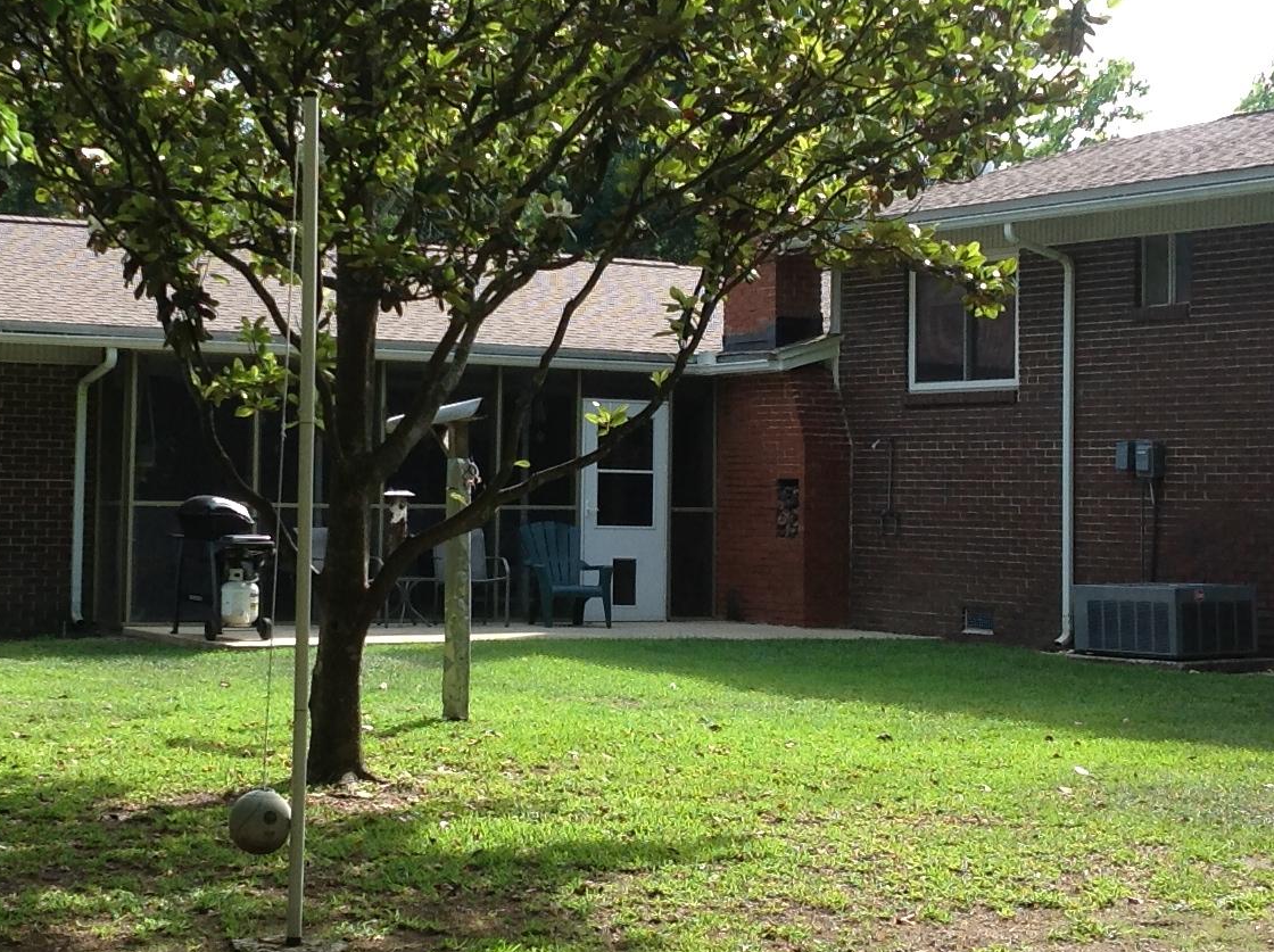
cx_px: 439
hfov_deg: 24.1
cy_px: 383
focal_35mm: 81
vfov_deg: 18.2
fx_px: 2977
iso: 50
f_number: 2.4
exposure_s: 1/369
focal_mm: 4.28
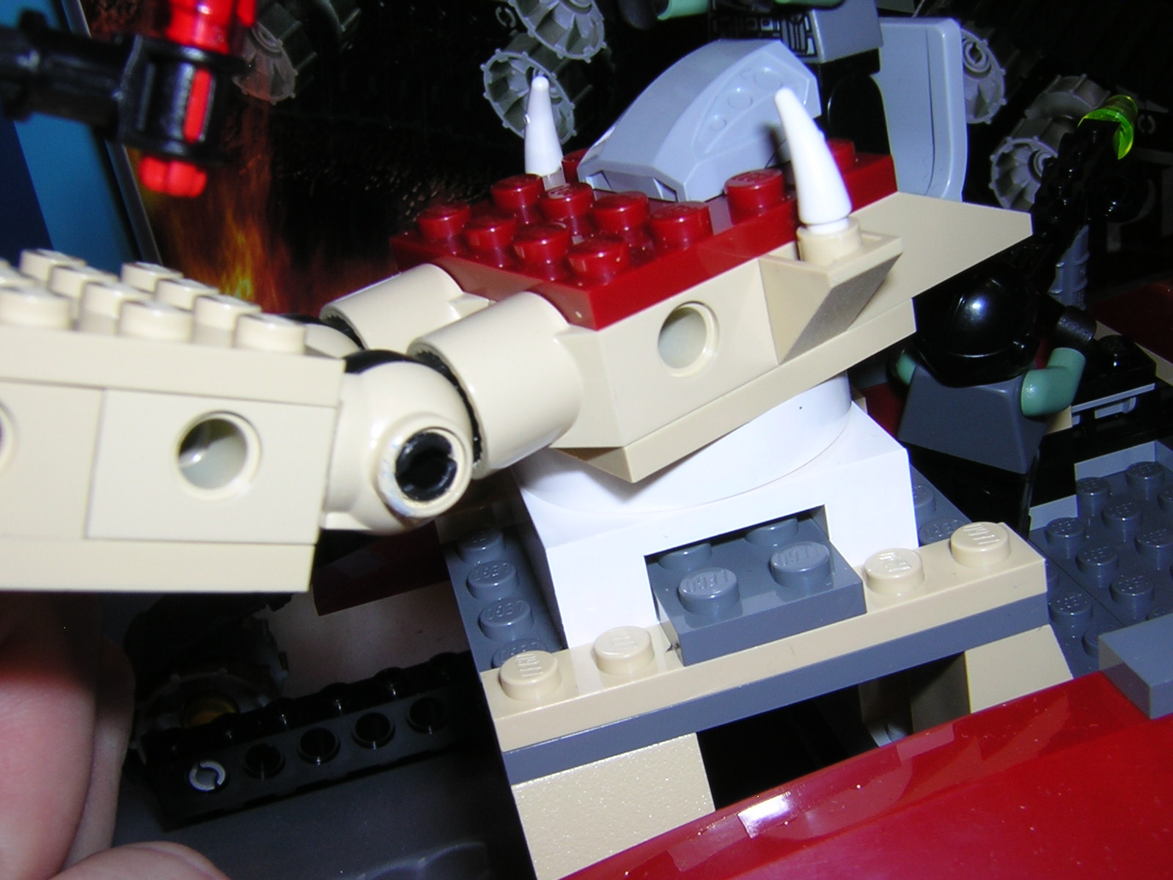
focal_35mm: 40
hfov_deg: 46.8
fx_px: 1355
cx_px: 586
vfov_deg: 36.0
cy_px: 440
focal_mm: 5.2
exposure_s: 1/60.1
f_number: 5.4
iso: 100
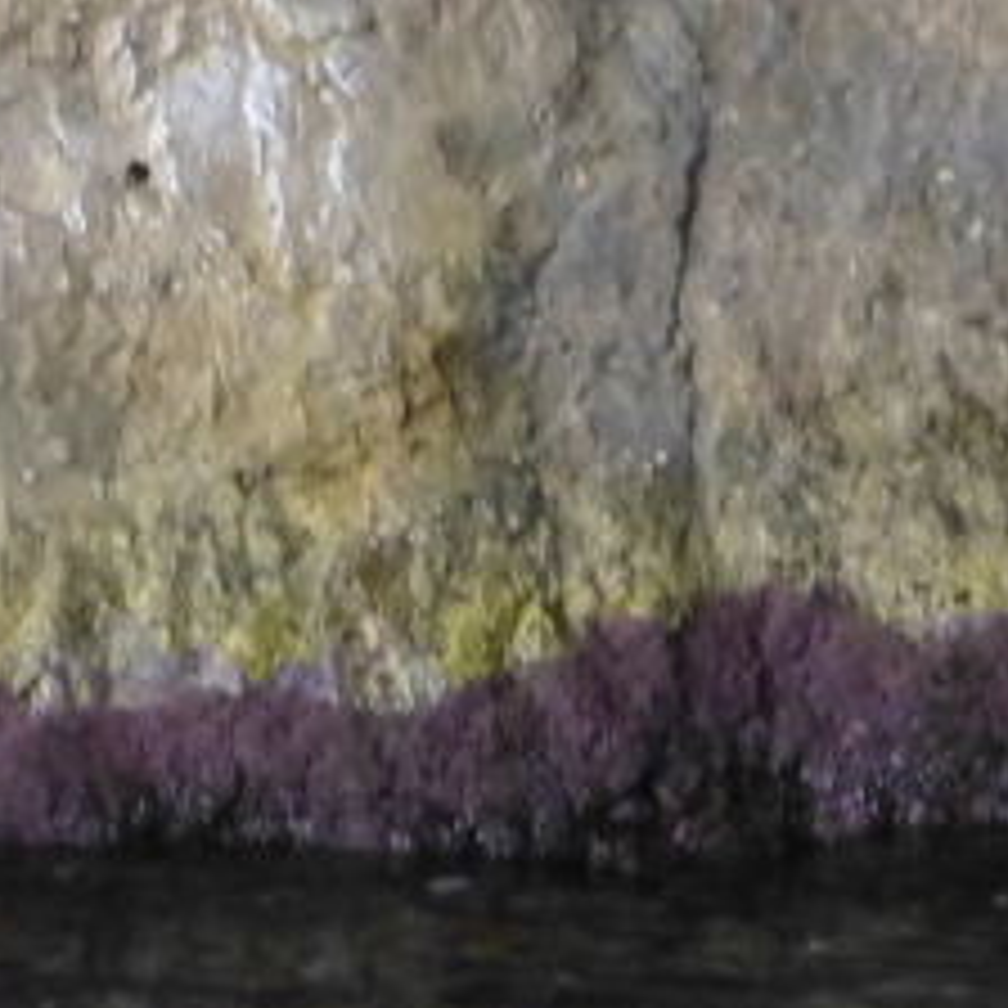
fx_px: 11564
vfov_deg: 5.0
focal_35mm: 351
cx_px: -270
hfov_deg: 5.0
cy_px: 950
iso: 1000
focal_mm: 18.2
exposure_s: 1/250
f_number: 5.3
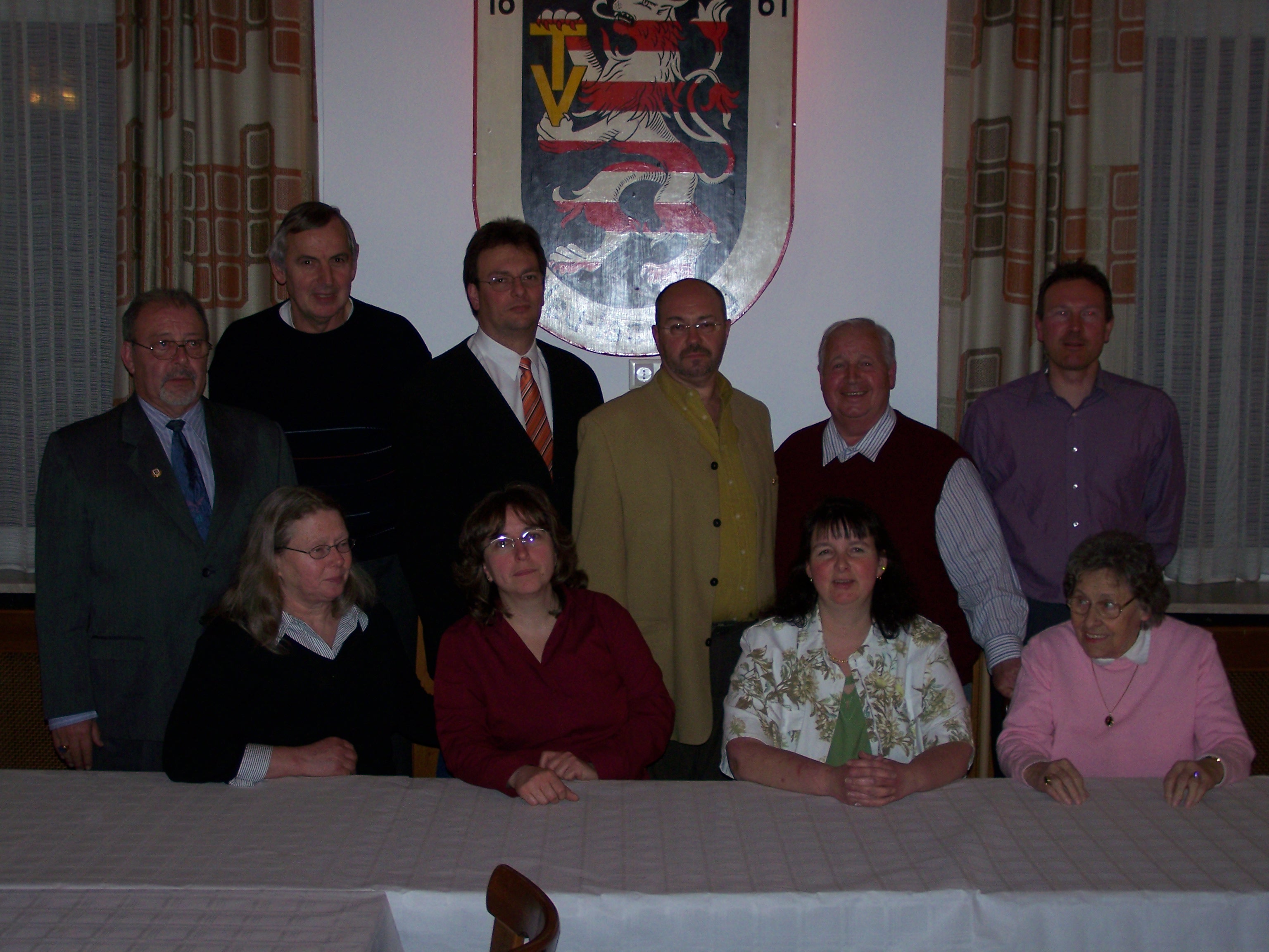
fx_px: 2053
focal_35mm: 56
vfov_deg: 26.1
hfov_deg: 34.3
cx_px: 634
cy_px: 476
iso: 80
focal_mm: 9.3
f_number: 3.1
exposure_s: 1/60
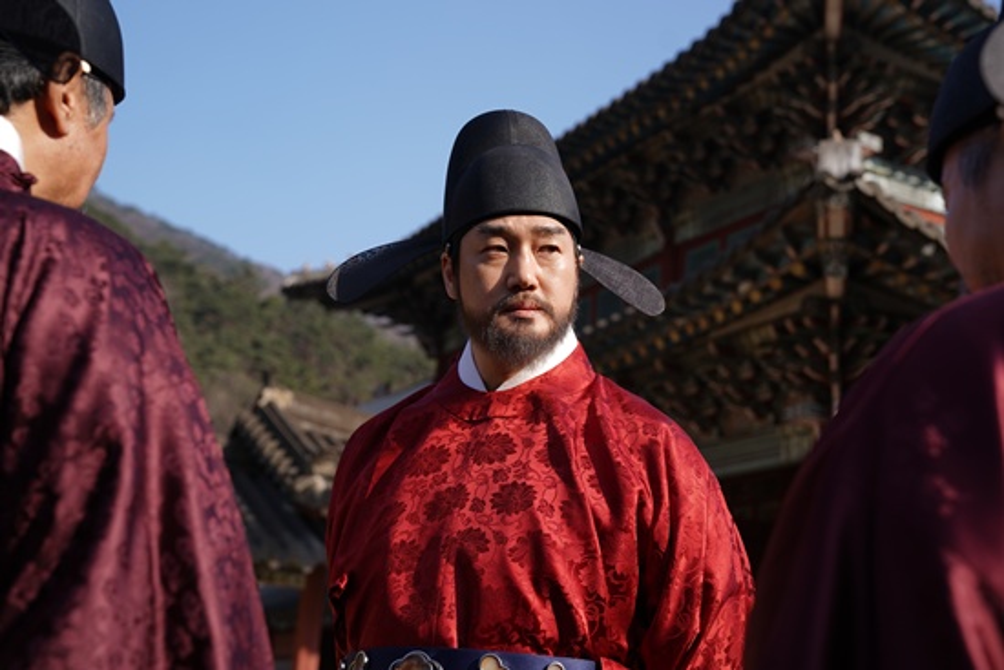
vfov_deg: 30.5
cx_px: 502
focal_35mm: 44
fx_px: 1227
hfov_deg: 44.5
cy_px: 335
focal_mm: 44
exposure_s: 1/320
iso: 50
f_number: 4
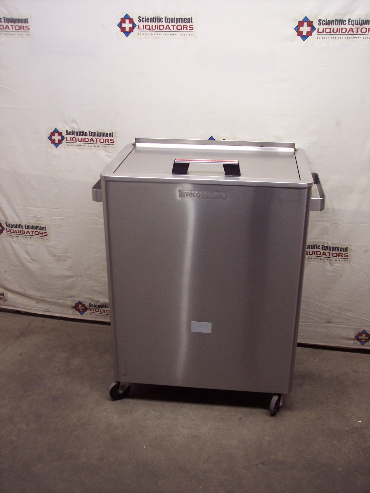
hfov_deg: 36.8
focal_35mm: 39
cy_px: 246
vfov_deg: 47.9
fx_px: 556
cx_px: 185
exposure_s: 1/30
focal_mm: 8
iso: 200
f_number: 3.4
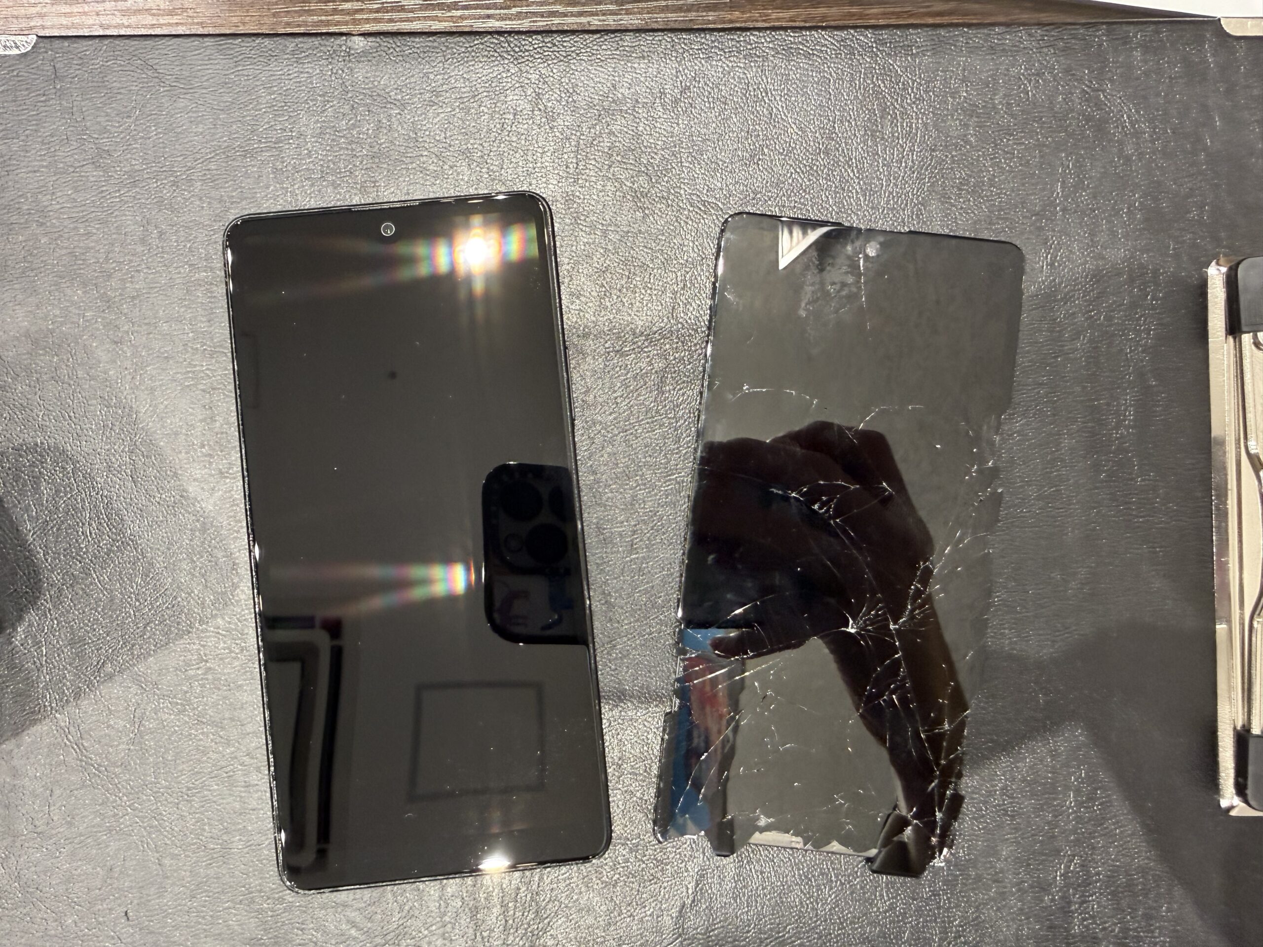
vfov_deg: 56.8
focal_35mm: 24
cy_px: 474
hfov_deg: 71.6
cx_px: 632
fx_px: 876
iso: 400
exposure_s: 1/60
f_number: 2.2
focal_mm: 2.22
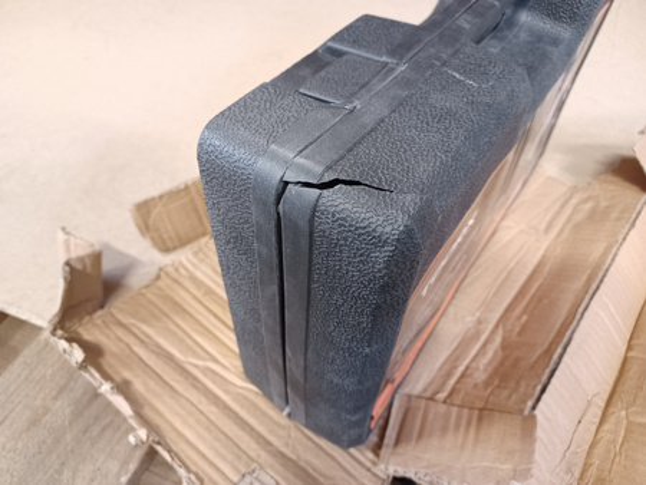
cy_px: 242
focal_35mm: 25
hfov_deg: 69.4
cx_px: 323
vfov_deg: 54.9
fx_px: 467
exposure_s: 1/16.7
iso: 2000
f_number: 1.8
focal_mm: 4.6
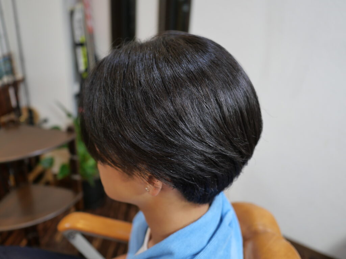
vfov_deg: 46.8
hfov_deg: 60.0
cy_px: 130
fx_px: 300
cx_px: 173
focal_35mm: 30
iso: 200
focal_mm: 15
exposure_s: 1/60
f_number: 1.7
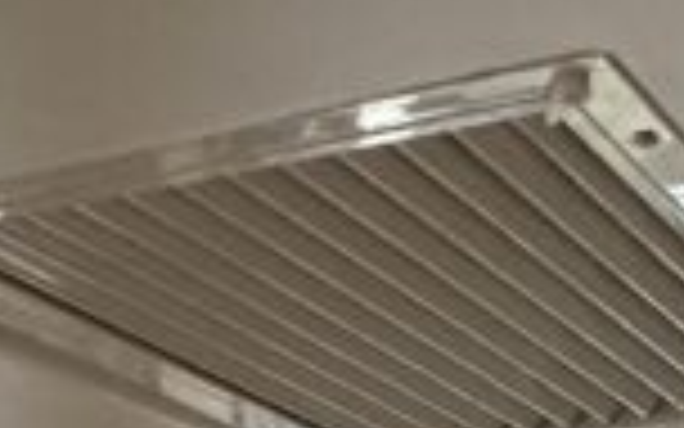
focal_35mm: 100
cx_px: 526
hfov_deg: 20.6
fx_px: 1864
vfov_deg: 9.0
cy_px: 1478
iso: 320
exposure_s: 1/76
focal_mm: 2.22
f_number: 2.2
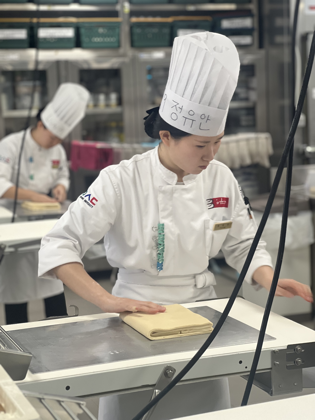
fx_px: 934
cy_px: 210
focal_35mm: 77
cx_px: 158
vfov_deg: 25.3
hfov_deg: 19.1
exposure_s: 1/120
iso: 200
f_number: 2.8
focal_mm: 9
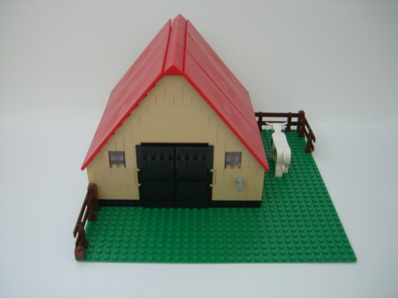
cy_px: 149
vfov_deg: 37.7
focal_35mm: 38
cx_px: 199
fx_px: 437
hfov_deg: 49.0
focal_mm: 6.2
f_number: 2.7
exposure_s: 1/80
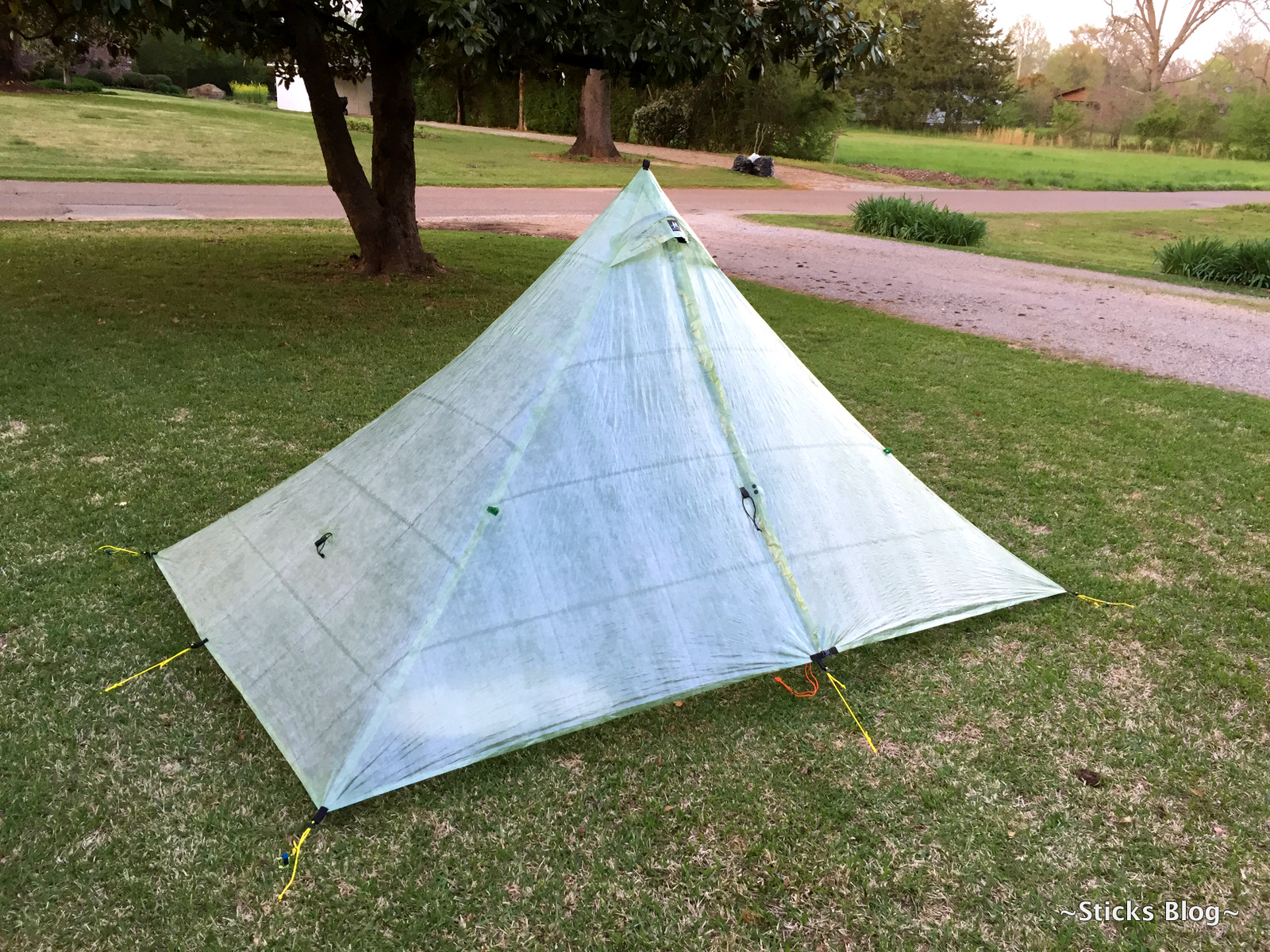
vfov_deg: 48.2
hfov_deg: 61.7
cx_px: 635
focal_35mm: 29
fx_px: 1064
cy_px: 476
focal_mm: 4.15
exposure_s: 1/40
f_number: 2.2
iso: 32
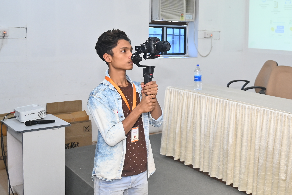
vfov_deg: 27.2
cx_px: 280
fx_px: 397
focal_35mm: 49
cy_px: 55
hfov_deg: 36.9
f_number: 4
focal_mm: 24
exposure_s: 1/100
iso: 640
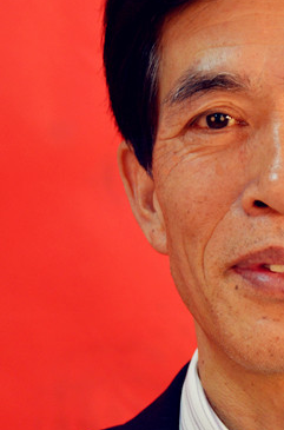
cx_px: 283
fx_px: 4705
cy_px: 229
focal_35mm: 395
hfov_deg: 3.5
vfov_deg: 5.2
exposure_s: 1/40
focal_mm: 120
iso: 800
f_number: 5.3
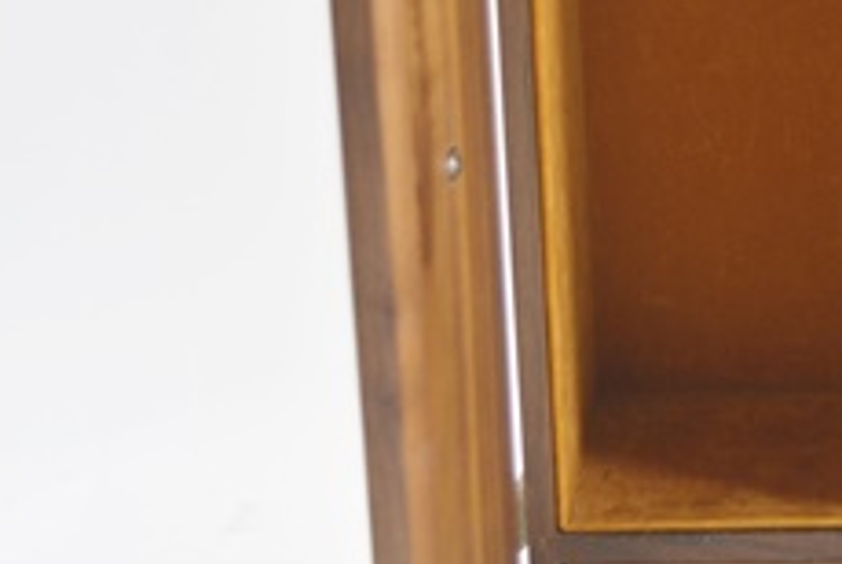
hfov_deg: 17.2
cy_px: 84
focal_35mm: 113
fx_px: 2653
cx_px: 1003
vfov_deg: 12.1
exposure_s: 1/80
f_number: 4.5
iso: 400
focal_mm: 29
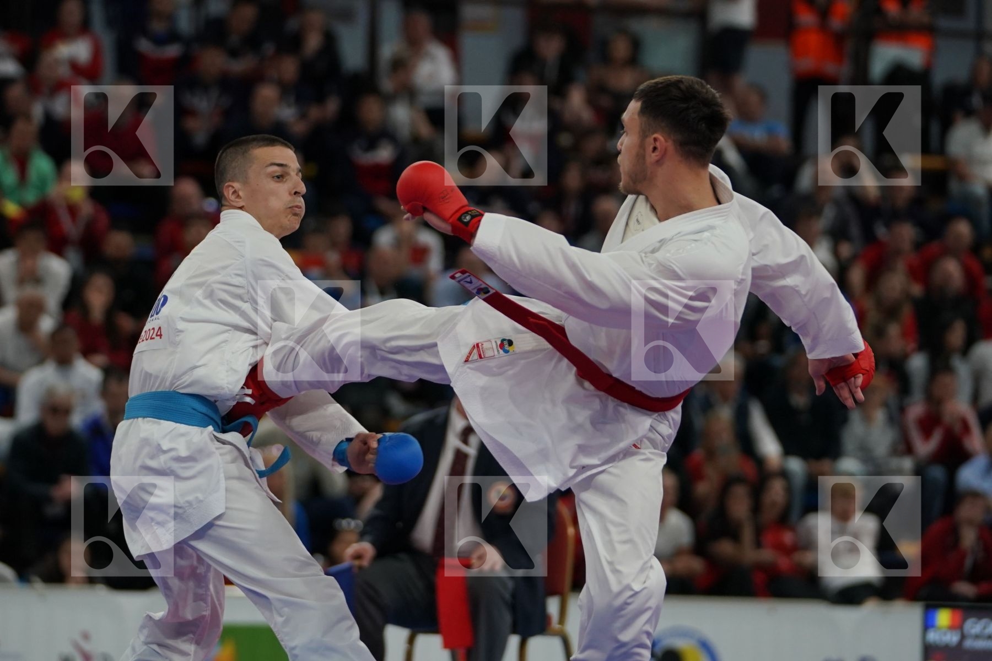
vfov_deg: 6.8
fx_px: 5538
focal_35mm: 201
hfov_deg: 10.2
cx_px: 496
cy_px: 330
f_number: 2.8
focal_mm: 134
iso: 1250
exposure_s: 1/1000
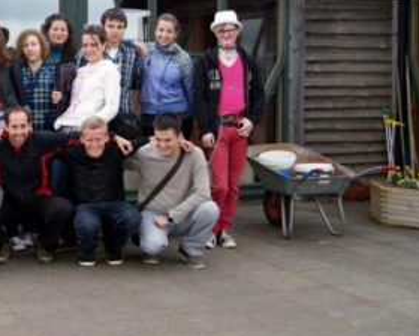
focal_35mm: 70
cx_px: -9
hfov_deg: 25.7
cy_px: 105
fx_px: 868
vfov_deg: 21.7
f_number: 7.1
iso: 100
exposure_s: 1/60
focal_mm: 20
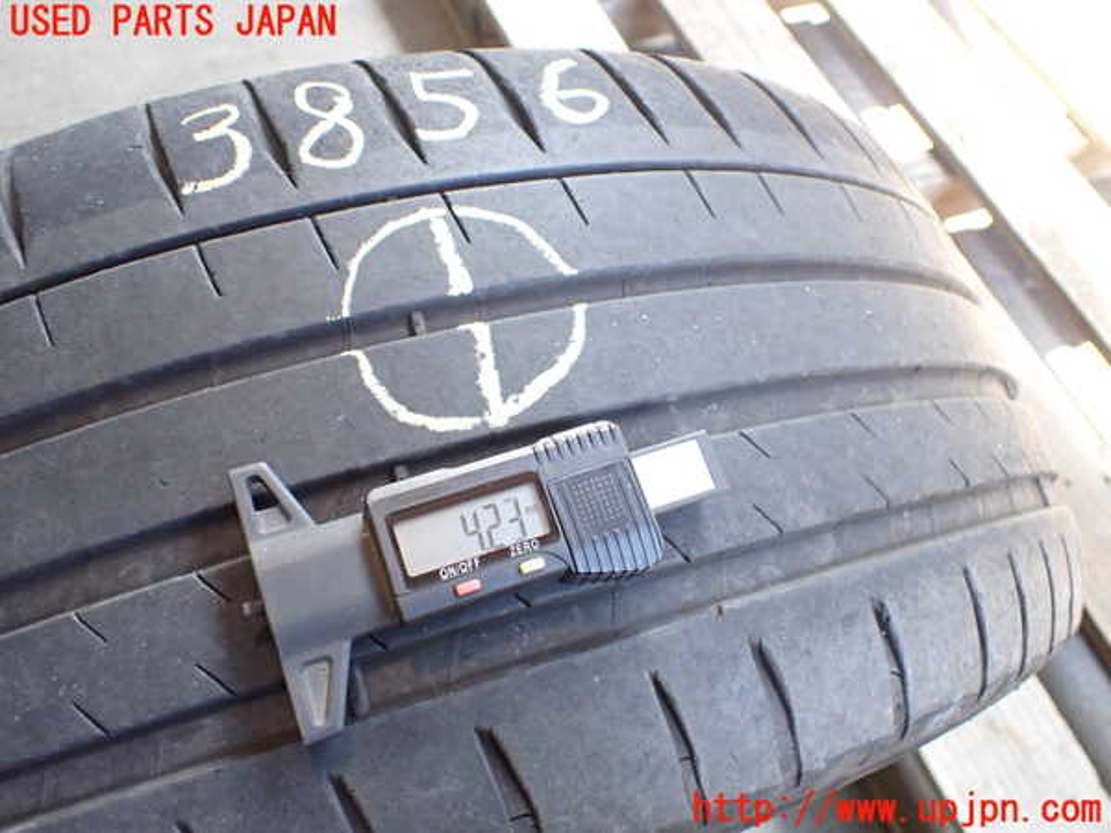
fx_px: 963
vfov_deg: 46.8
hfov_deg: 60.0
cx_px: 556
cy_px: 416
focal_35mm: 30
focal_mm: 5.4
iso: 500
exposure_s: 1/125
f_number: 2.3
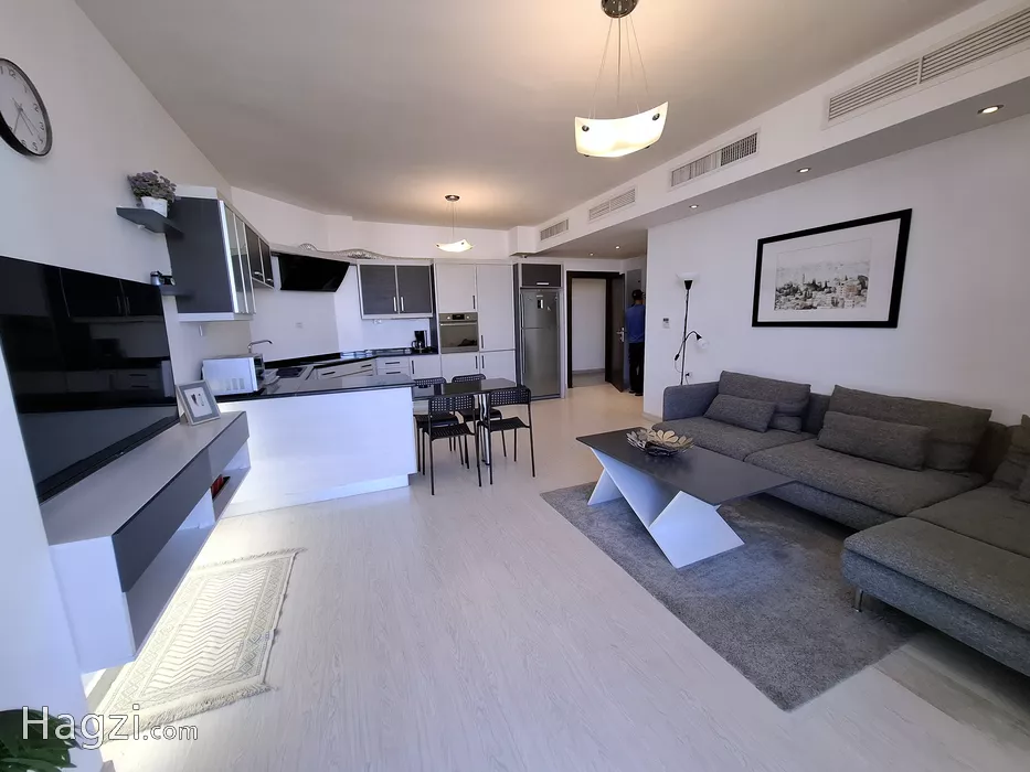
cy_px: 386
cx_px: 515
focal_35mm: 13
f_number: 2.2
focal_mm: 1.74
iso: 50
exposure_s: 1/50
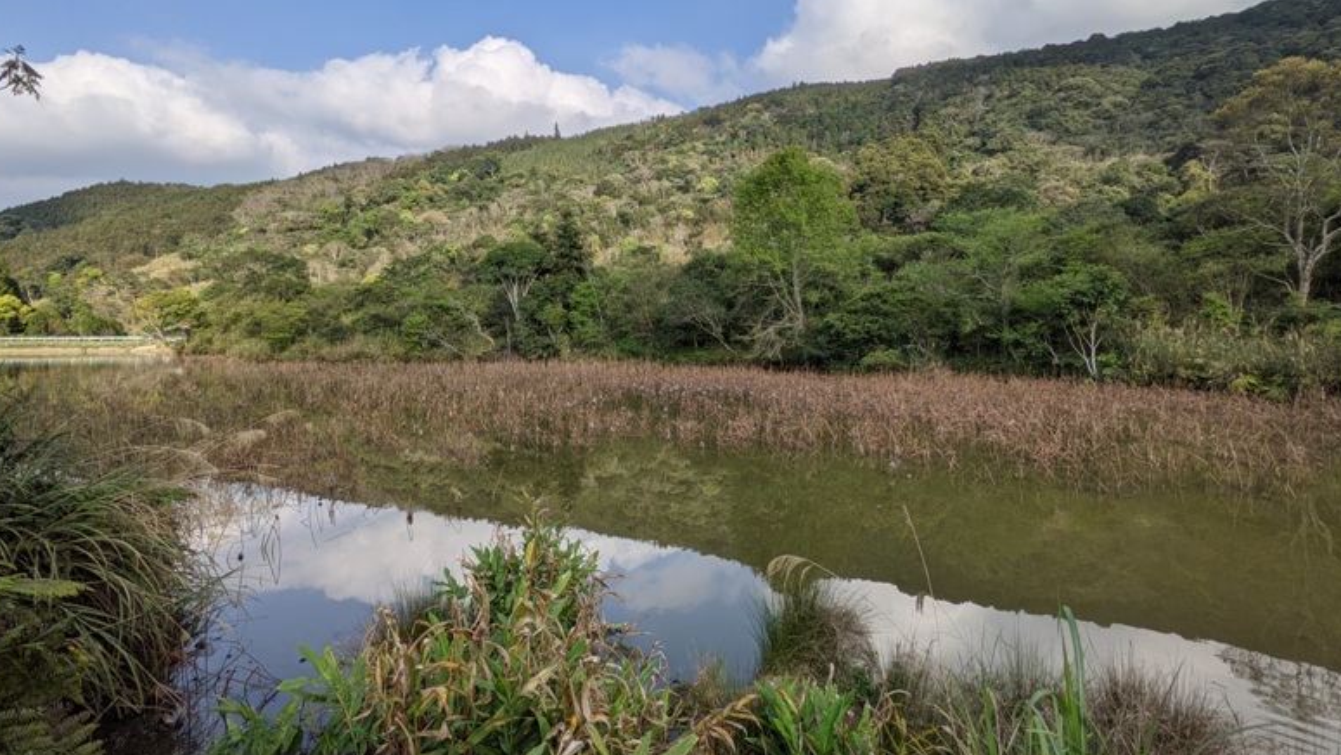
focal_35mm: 18
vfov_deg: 60.6
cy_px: 312
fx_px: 640
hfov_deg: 92.7
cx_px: 670
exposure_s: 1/1481
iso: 38
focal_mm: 2.22
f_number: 2.2
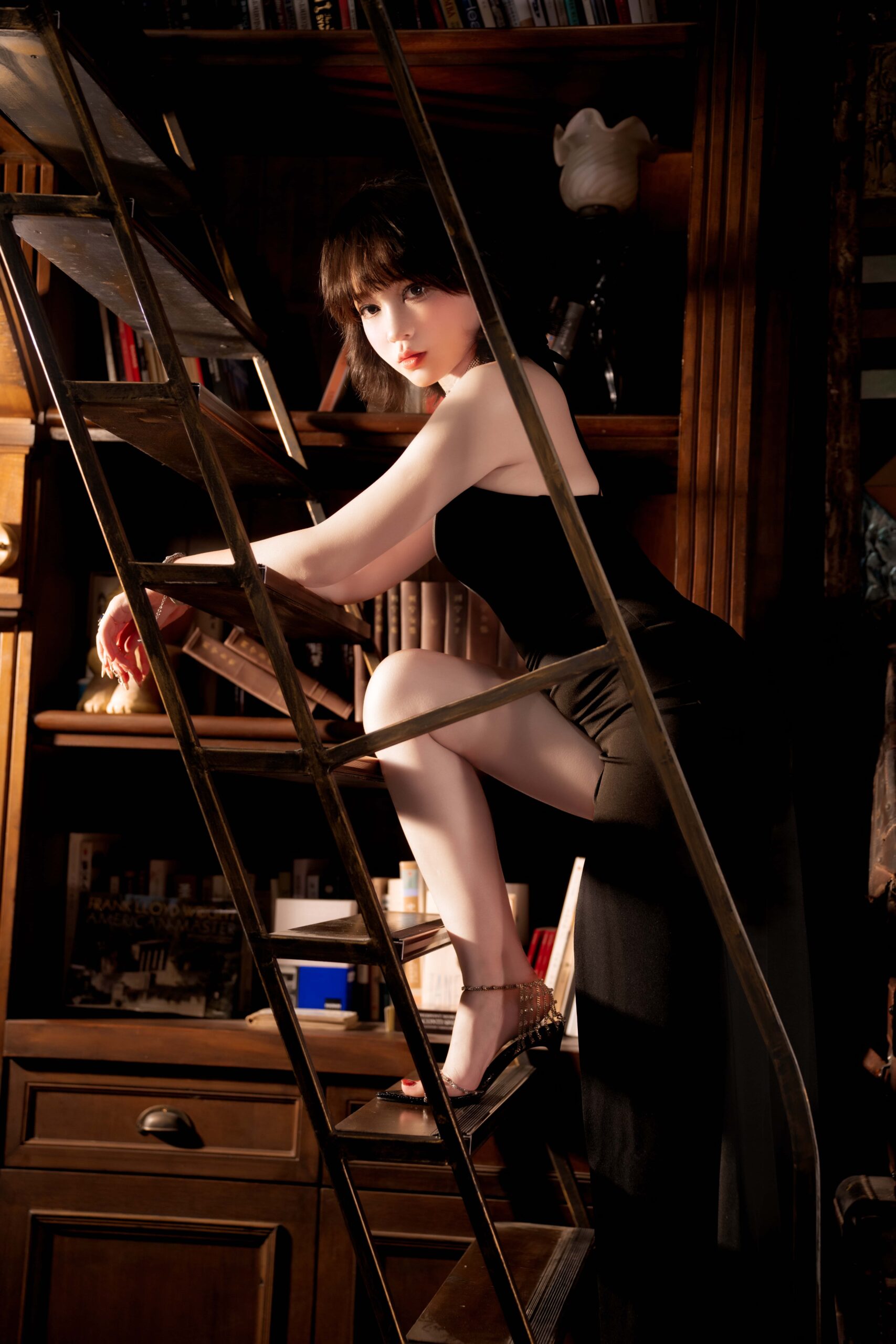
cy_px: 672
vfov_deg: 38.2
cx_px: 448
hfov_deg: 26.0
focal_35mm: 52
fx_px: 1941
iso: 250
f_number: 2.5
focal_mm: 52
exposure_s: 1/100
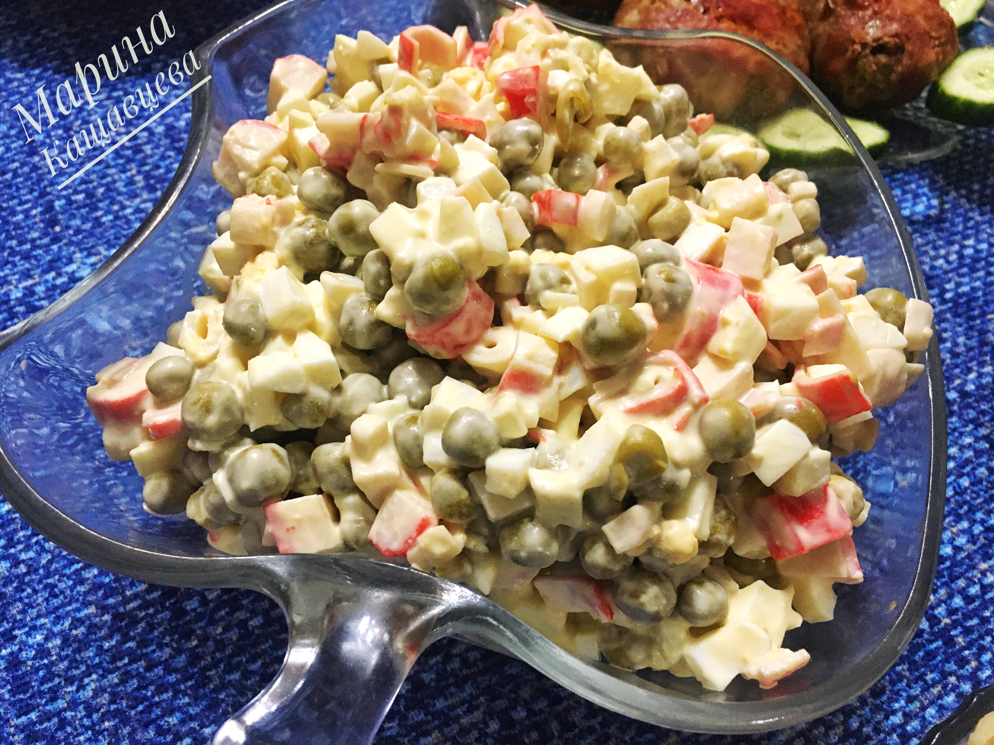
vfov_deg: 48.2
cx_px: 497
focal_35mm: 29
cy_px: 372
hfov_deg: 61.7
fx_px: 833
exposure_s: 1/33
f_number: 2.2
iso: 250
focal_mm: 4.15
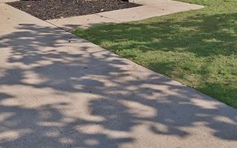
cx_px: 152
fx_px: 329
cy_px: -52
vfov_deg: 22.3
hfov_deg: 39.2
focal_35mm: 51
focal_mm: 15
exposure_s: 1/250
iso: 640
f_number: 9
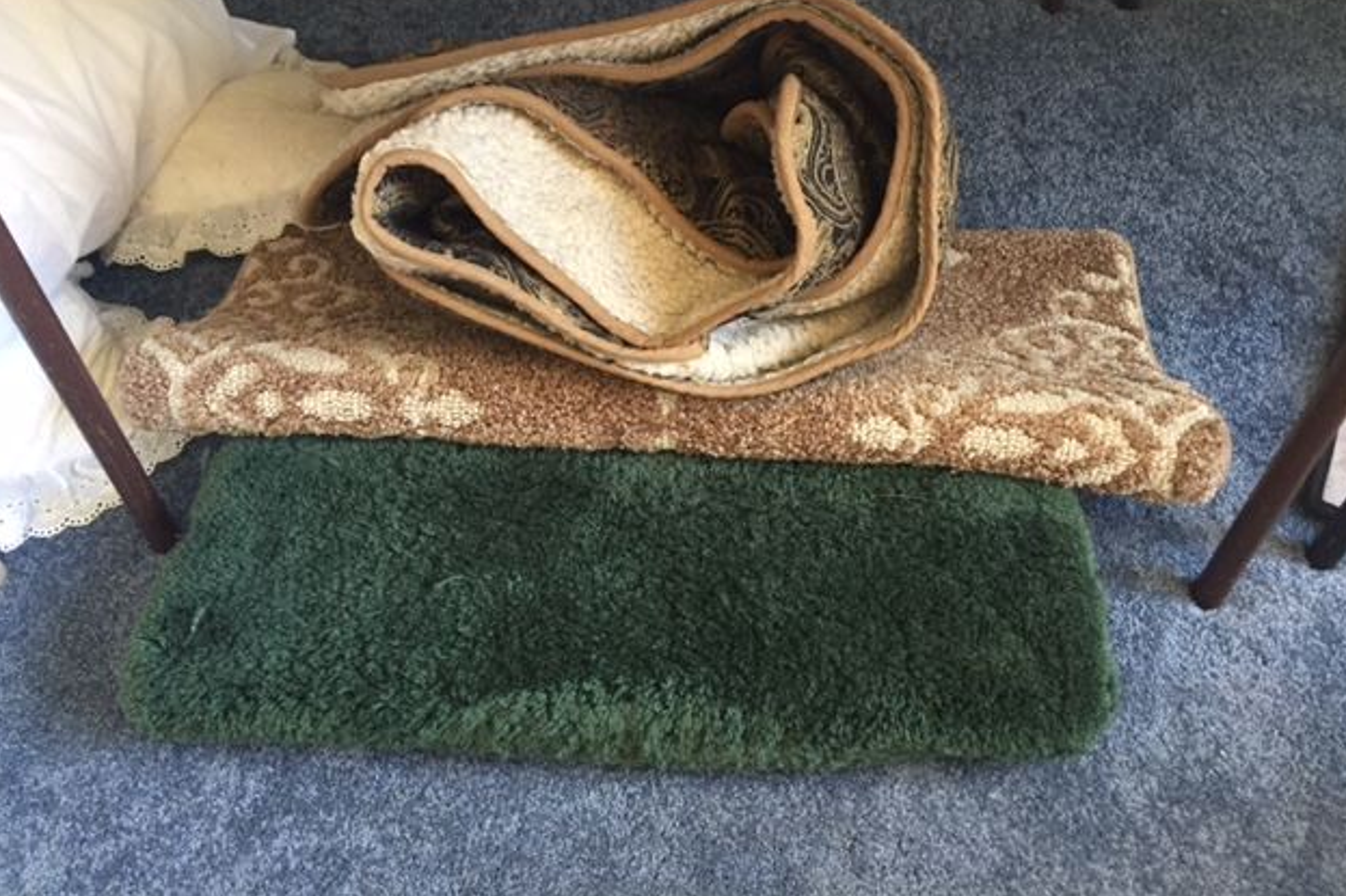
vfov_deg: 42.2
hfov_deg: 60.3
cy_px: 384
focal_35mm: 31
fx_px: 1159
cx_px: 683
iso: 160
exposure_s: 1/30
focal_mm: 4.15
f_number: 2.2
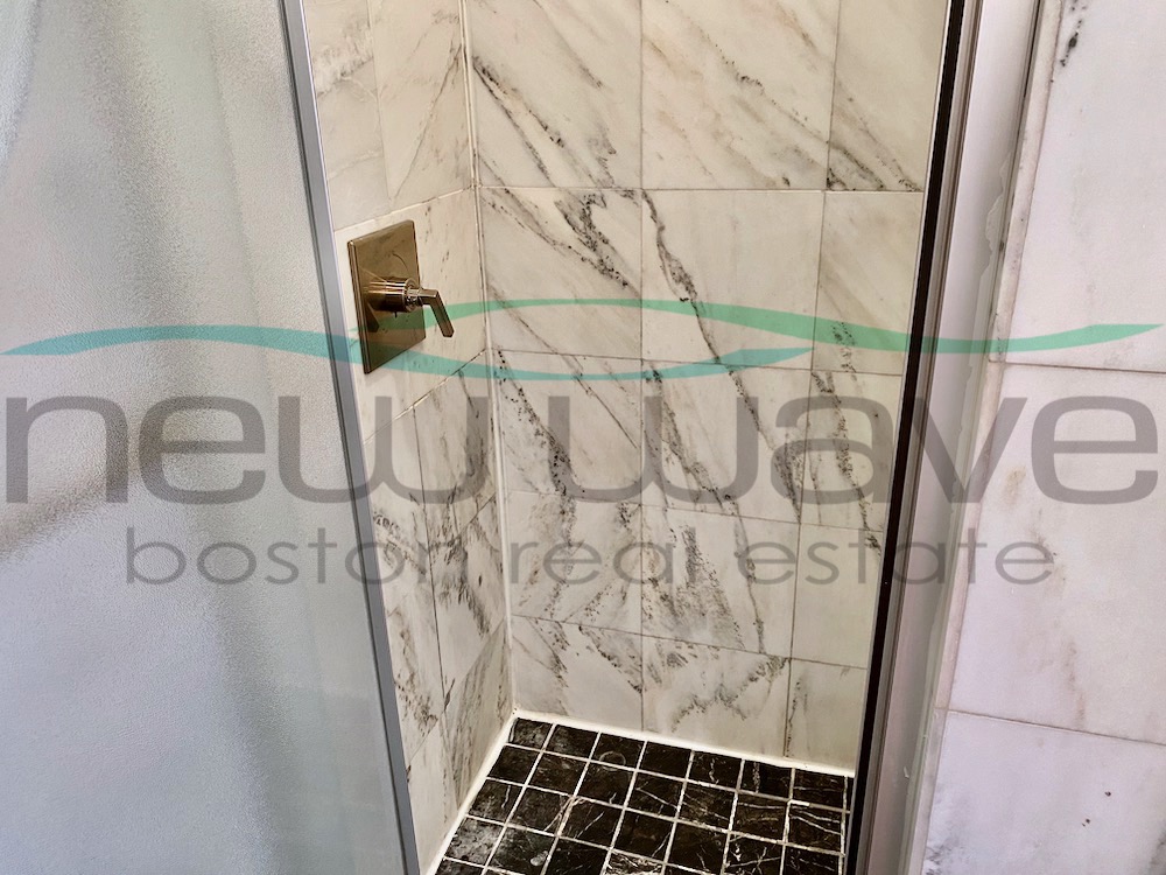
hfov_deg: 67.3
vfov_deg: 53.1
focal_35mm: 26
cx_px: 583
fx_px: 876
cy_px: 438
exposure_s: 1/60
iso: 125
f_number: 1.8
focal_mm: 4.25
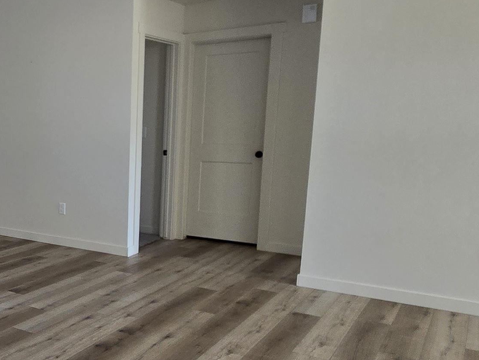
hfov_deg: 44.2
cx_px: 5
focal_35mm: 36
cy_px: 217
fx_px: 498
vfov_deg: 39.5
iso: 80
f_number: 2.2
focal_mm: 2.2
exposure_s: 1/60
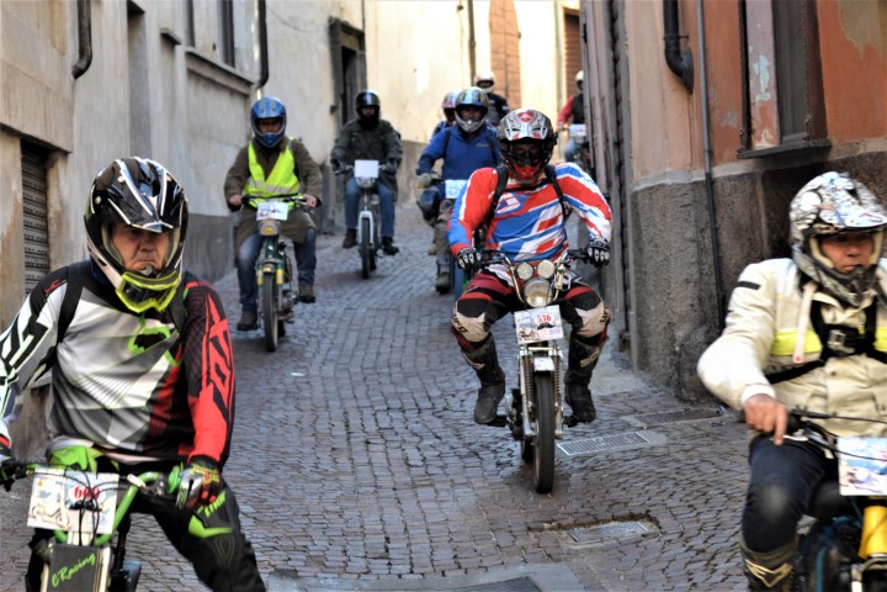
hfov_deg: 19.5
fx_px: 2587
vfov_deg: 13.0
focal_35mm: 105
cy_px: 296
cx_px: 444
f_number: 5
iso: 400
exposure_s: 1/100
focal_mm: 70
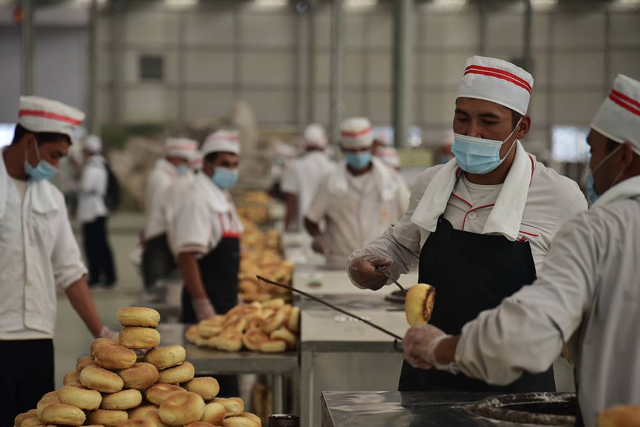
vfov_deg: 9.7
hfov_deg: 14.4
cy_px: 243
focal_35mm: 142
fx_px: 2525
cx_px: 284
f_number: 4
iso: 500
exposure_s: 1/500
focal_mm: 122
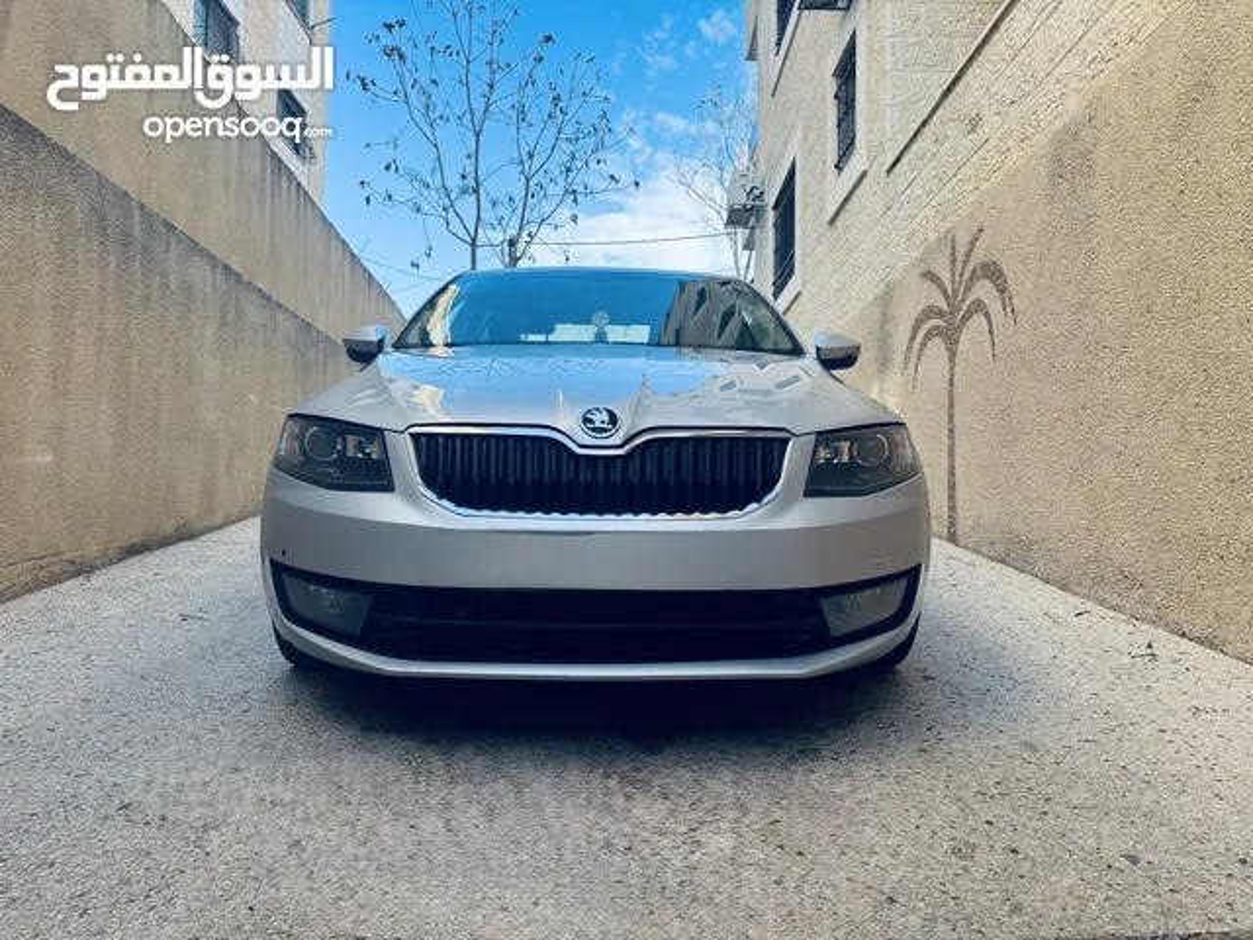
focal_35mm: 24
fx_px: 869
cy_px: 470
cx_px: 626
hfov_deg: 71.6
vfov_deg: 56.8
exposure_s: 1/739
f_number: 1.78
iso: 80
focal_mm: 6.76
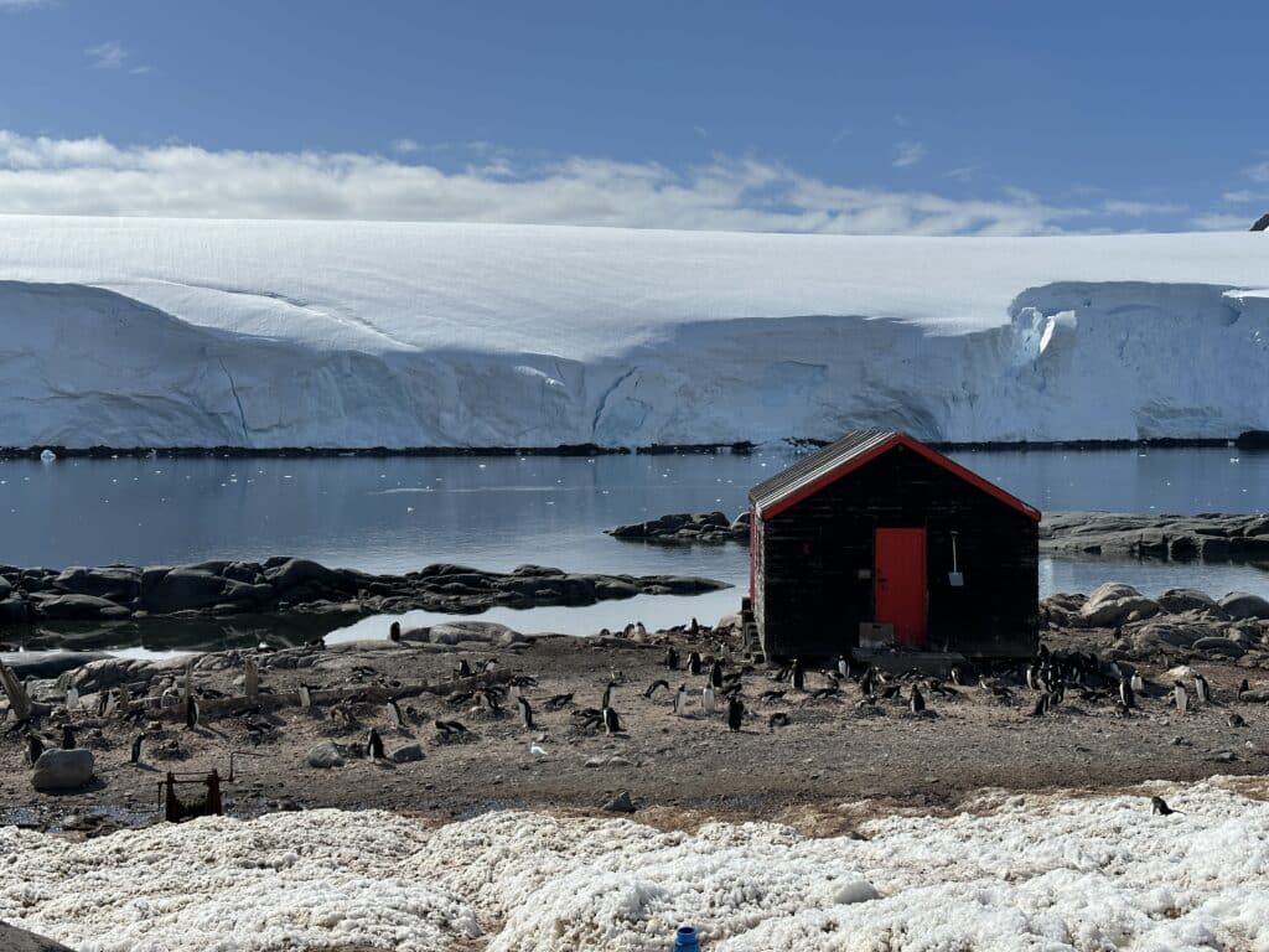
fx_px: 1760
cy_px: 476
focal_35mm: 48
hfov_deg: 39.7
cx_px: 634
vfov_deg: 30.3
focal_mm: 6.86
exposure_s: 1/13699
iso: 64
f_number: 1.78
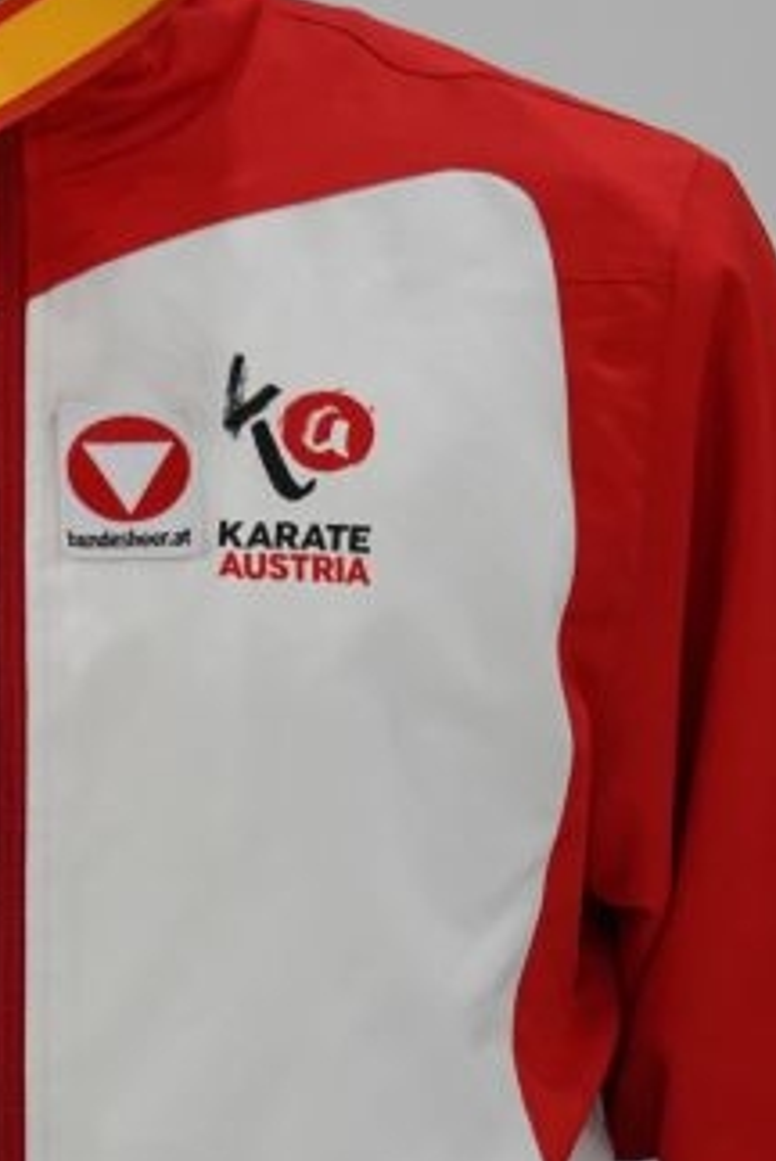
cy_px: 575
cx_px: 4
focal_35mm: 742
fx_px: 23938
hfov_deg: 1.9
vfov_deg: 2.8
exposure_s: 1/250
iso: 800
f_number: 2.8
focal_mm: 200
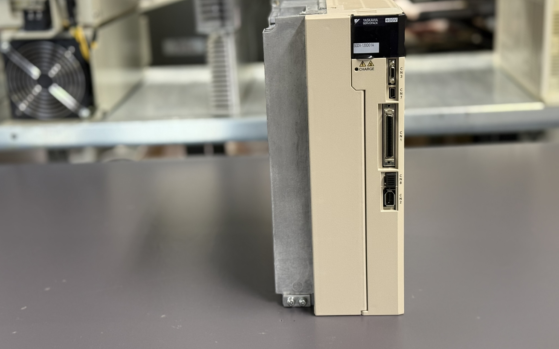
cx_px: 279
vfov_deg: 25.3
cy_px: 161
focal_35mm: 51
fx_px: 777
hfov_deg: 39.6
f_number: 1.78
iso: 200
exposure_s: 1/33
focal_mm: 6.76
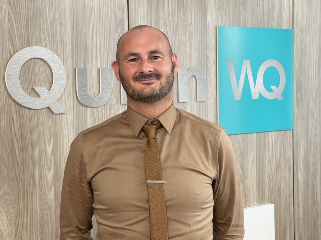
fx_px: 593
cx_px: 160
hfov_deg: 30.3
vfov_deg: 22.9
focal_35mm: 64
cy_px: 120
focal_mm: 7.5
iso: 250
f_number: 2.2
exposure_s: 1/60
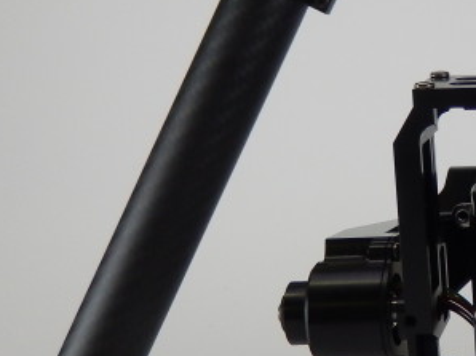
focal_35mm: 86
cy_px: 208
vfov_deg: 17.1
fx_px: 1182
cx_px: 680
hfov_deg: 20.1
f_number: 3.4
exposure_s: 1/80
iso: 125
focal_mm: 4.5
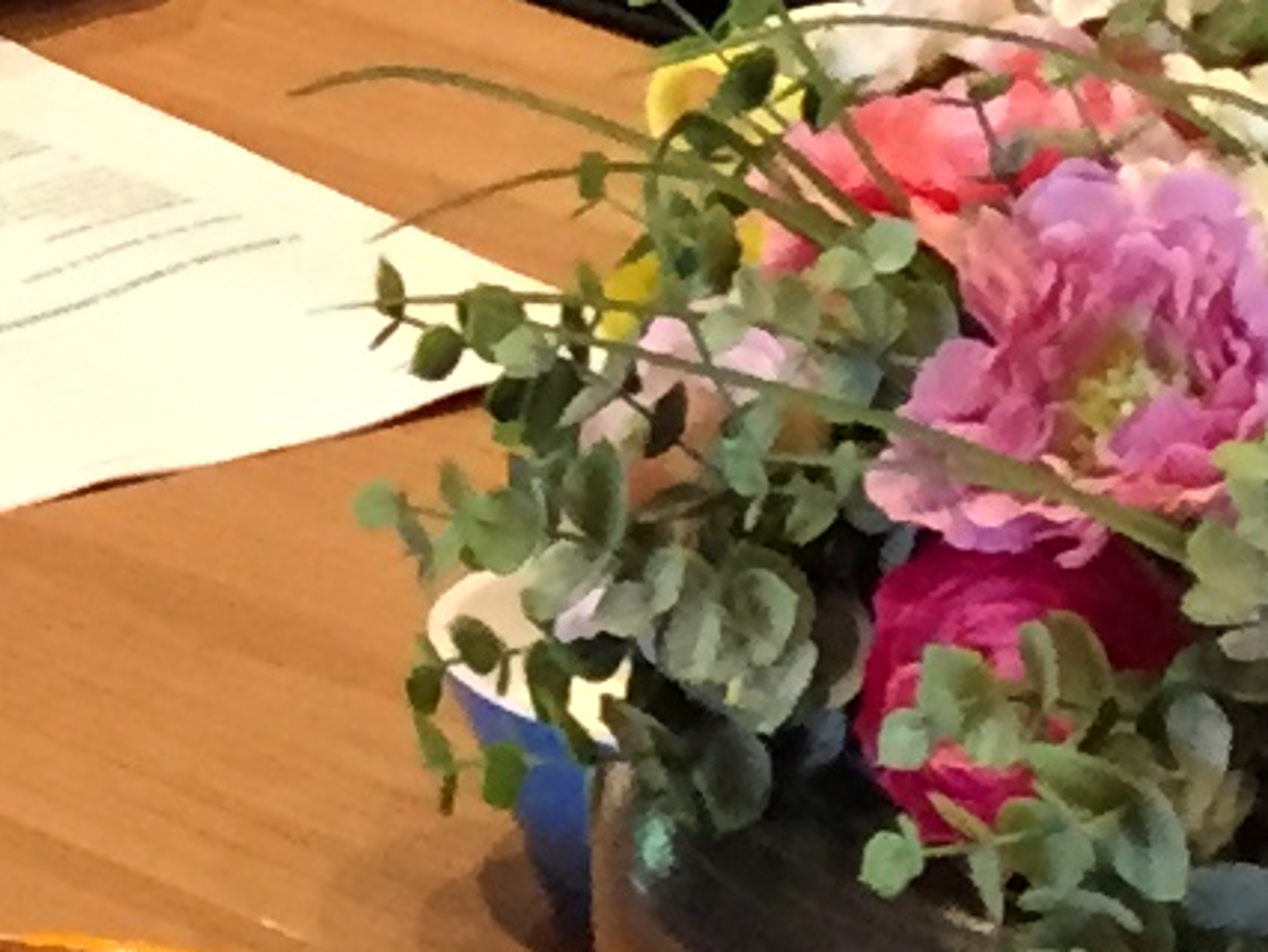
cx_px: -1354
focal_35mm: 222
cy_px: -1723
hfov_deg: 8.4
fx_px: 8137
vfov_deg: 6.2
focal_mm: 4.15
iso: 250
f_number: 2.2
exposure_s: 1/33
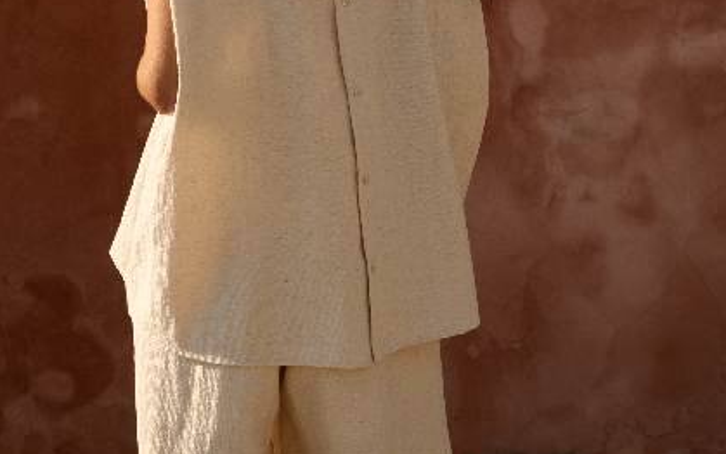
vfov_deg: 11.0
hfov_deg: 17.5
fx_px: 2355
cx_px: 331
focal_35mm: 119
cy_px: 57
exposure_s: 1/640
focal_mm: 70
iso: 640
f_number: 9
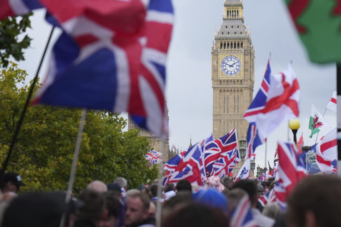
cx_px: 240
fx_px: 1146
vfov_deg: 11.3
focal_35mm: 121
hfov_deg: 16.9
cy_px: 93
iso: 640
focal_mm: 70
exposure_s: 1/3200
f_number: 2.8
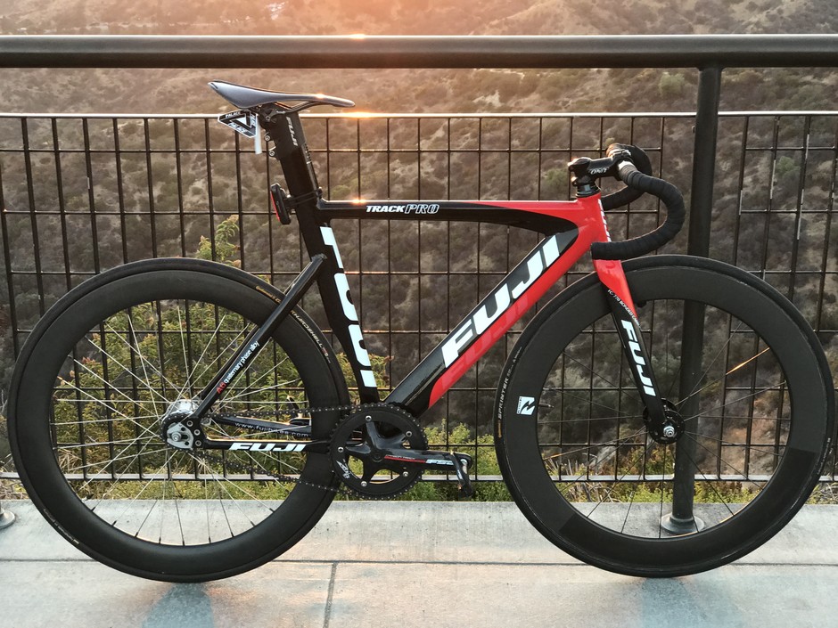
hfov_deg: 33.8
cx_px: 419
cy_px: 314
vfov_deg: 25.7
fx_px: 1380
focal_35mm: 57
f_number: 2.8
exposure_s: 1/60
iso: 80
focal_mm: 6.6
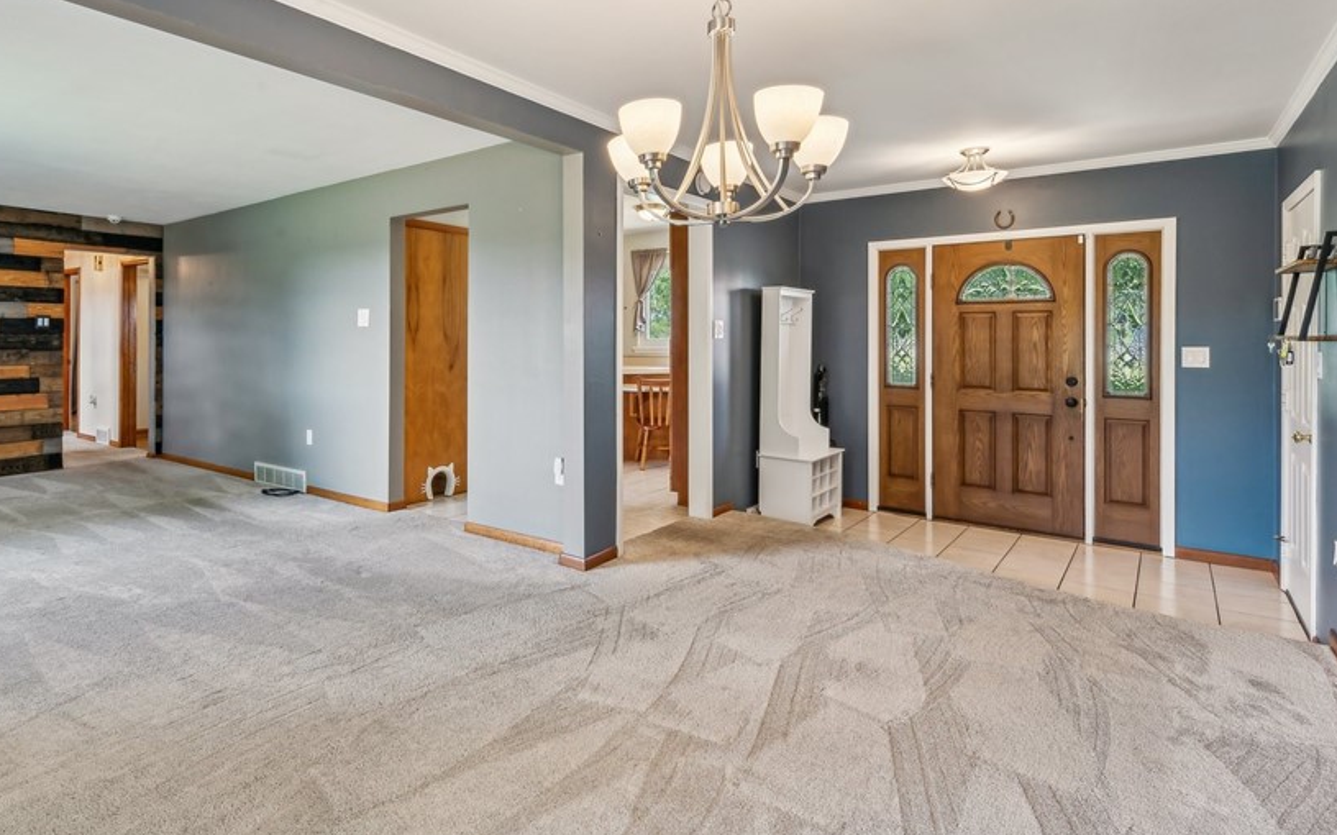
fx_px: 692
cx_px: 554
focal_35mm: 19
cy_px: 348
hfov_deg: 87.2
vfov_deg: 61.8
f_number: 11
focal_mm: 14
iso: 80
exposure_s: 1/15
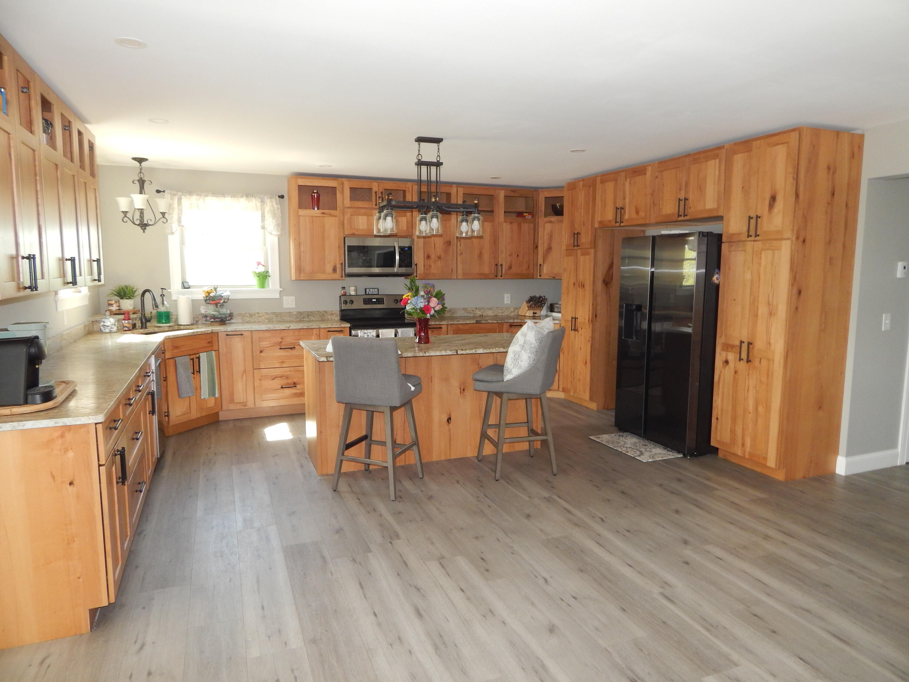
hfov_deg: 73.9
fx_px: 604
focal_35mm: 23
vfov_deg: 58.9
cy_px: 341
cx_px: 454
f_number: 3
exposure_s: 1/30
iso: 200
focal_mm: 4
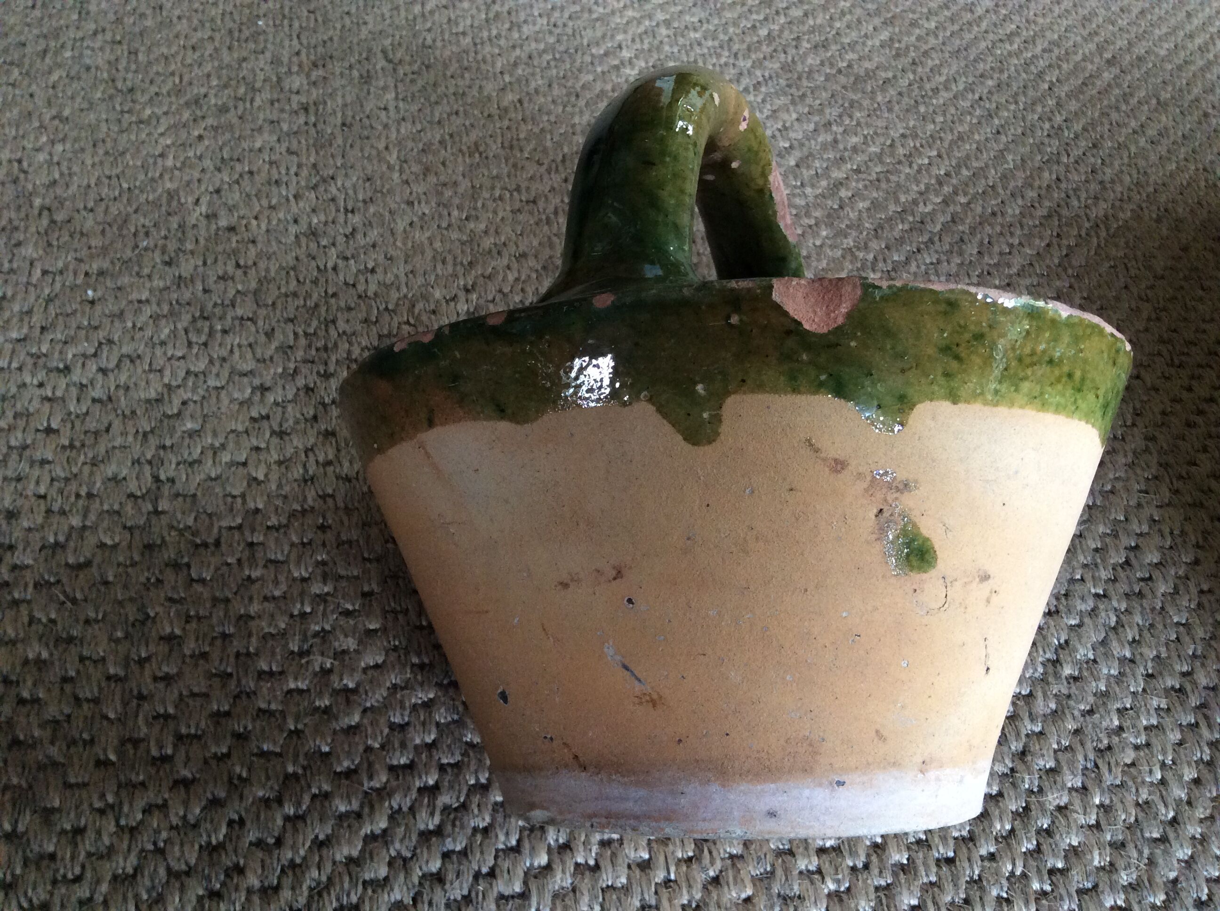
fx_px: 1126
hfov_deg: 56.9
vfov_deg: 44.1
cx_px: 610
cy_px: 456
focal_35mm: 32
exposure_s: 1/25
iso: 160
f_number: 2.4
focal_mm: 3.3
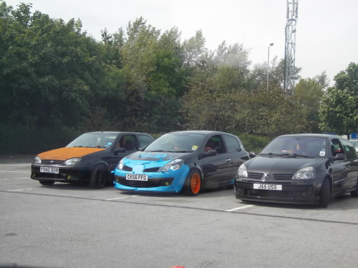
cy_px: 134
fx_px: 569
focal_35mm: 55
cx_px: 179
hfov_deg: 34.9
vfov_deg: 26.6
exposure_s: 1/400
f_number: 4
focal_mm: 11.8
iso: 80
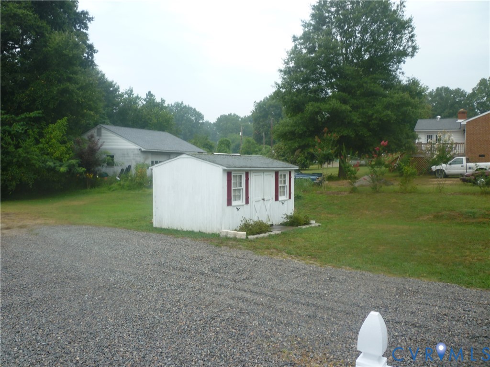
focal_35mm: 29
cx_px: 245
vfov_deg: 48.2
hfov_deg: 61.7
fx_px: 411
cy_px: 184
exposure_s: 1/50
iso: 80
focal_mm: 5.2
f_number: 3.3
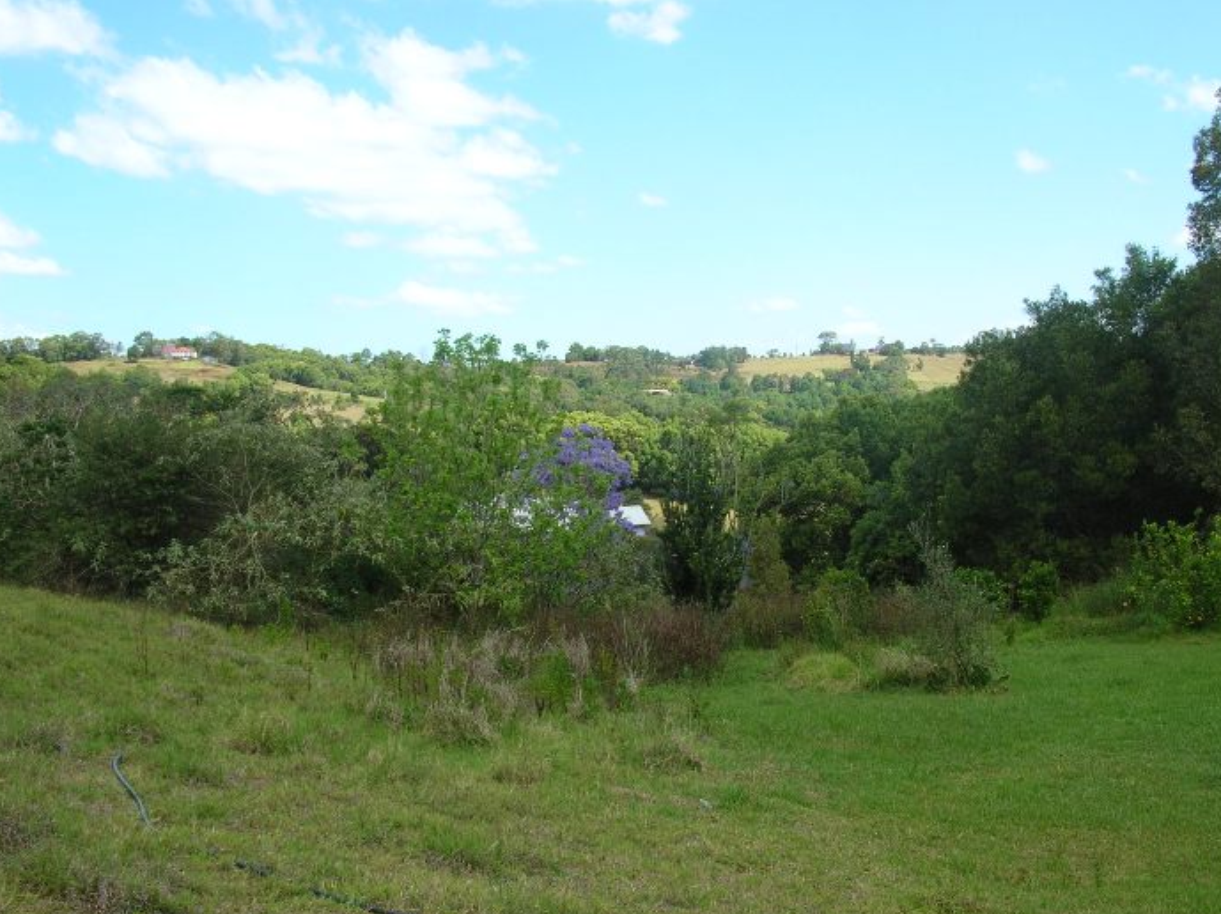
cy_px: 479
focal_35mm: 39
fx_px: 1375
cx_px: 643
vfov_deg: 36.8
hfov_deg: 47.9
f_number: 5.6
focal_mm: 5.8
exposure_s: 1/148
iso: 50
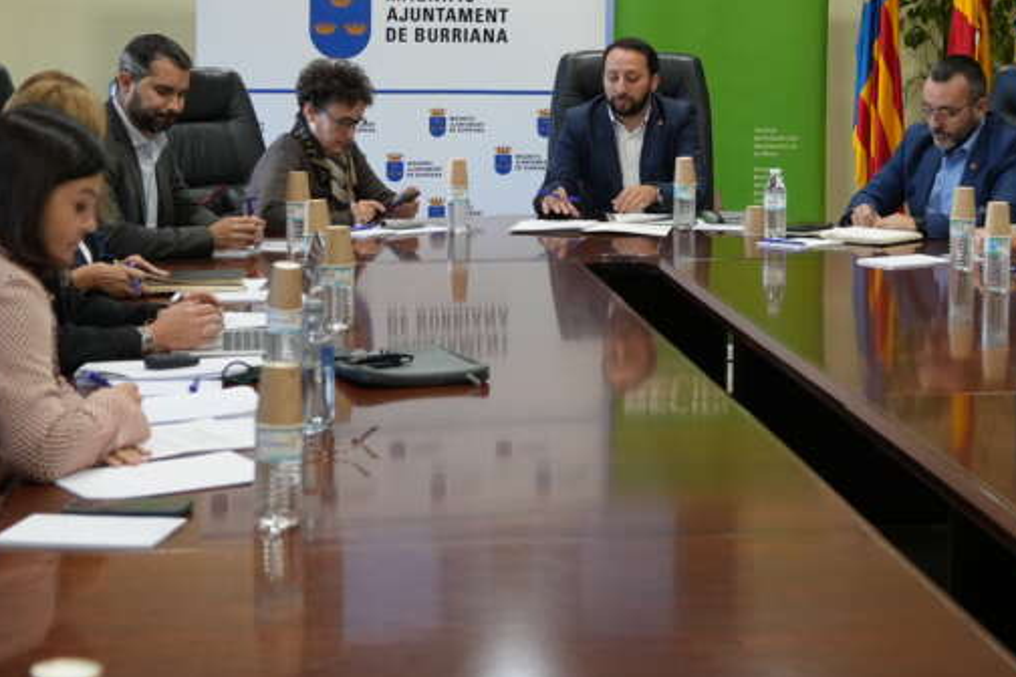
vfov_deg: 16.3
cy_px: 144
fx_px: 2344
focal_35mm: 83
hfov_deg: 24.3
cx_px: 693
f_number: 4
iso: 2000
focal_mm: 39.5
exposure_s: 1/160
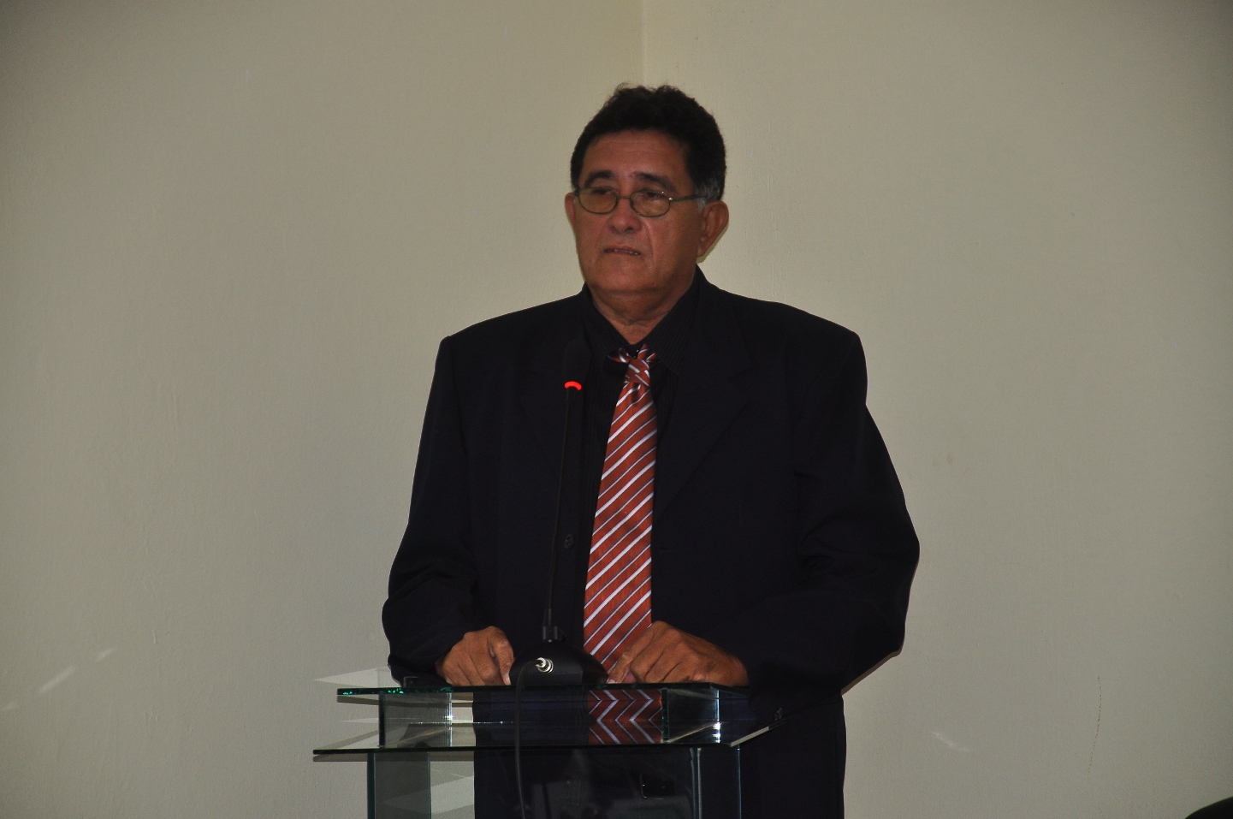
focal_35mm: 158
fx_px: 5388
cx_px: 616
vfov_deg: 8.7
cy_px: 410
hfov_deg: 13.1
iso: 320
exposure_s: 1/60
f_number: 5.6
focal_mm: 105
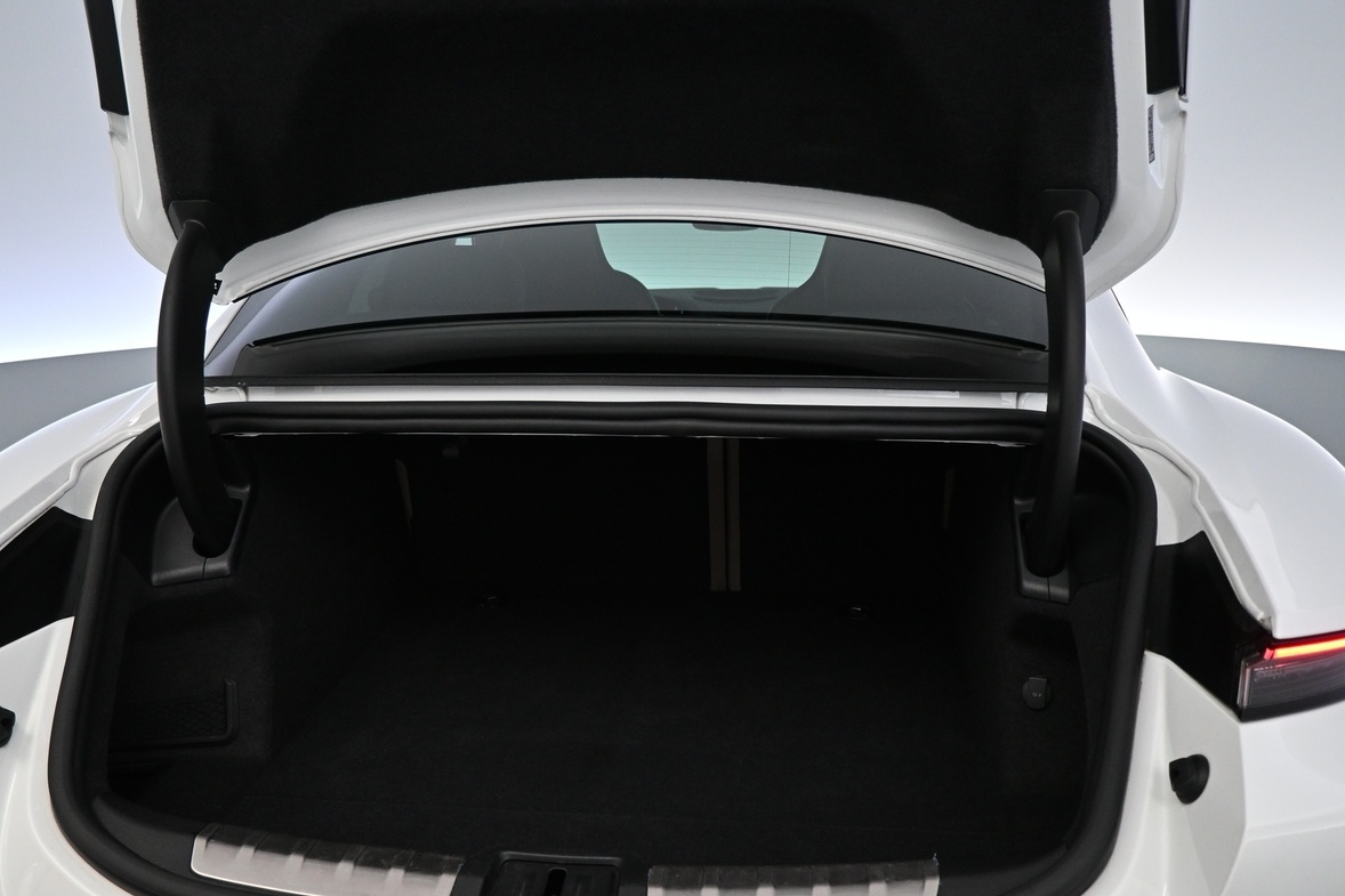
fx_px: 1233
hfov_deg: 57.2
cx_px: 641
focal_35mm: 33
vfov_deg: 39.7
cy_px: 565
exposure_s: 1/125
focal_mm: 16
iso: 1100
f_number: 3.5
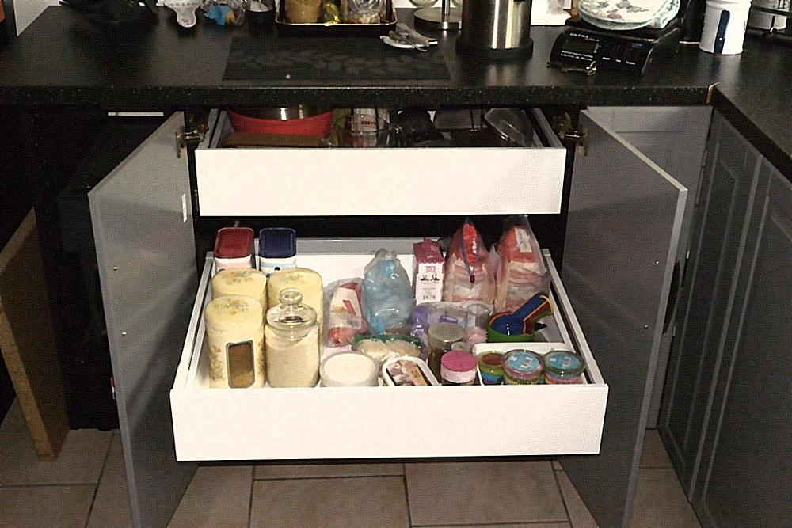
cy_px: 264
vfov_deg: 29.9
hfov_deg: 43.6
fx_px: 990
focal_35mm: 45
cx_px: 396
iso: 400
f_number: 6.3
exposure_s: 1/60
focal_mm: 16.9
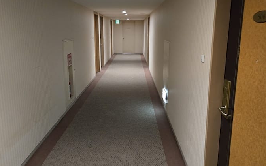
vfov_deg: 43.0
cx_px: 131
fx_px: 210
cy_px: 70
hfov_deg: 64.7
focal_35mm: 29
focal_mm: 6.3
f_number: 1.7
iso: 1250
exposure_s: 1/60
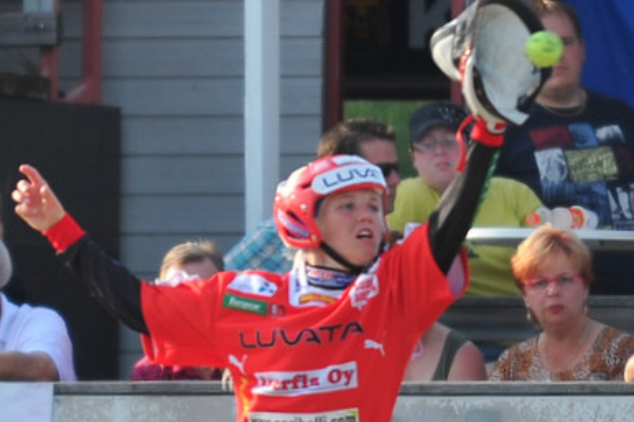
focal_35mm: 655
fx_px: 11525
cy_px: 397
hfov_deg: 3.1
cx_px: -51
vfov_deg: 2.1
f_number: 4
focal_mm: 280
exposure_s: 1/1250
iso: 400
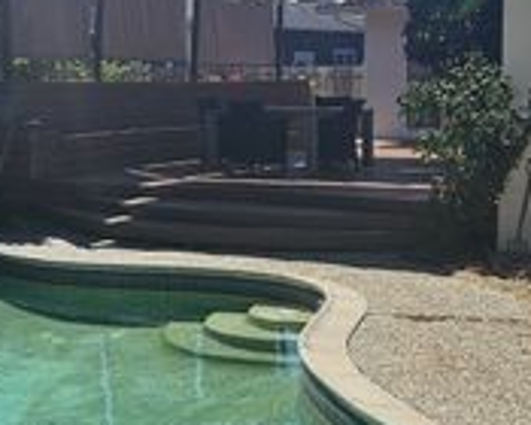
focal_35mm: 77
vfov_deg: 19.9
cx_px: 306
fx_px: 1210
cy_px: 255
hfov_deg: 24.7
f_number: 1.8
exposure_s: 1/2234
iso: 25
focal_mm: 5.4
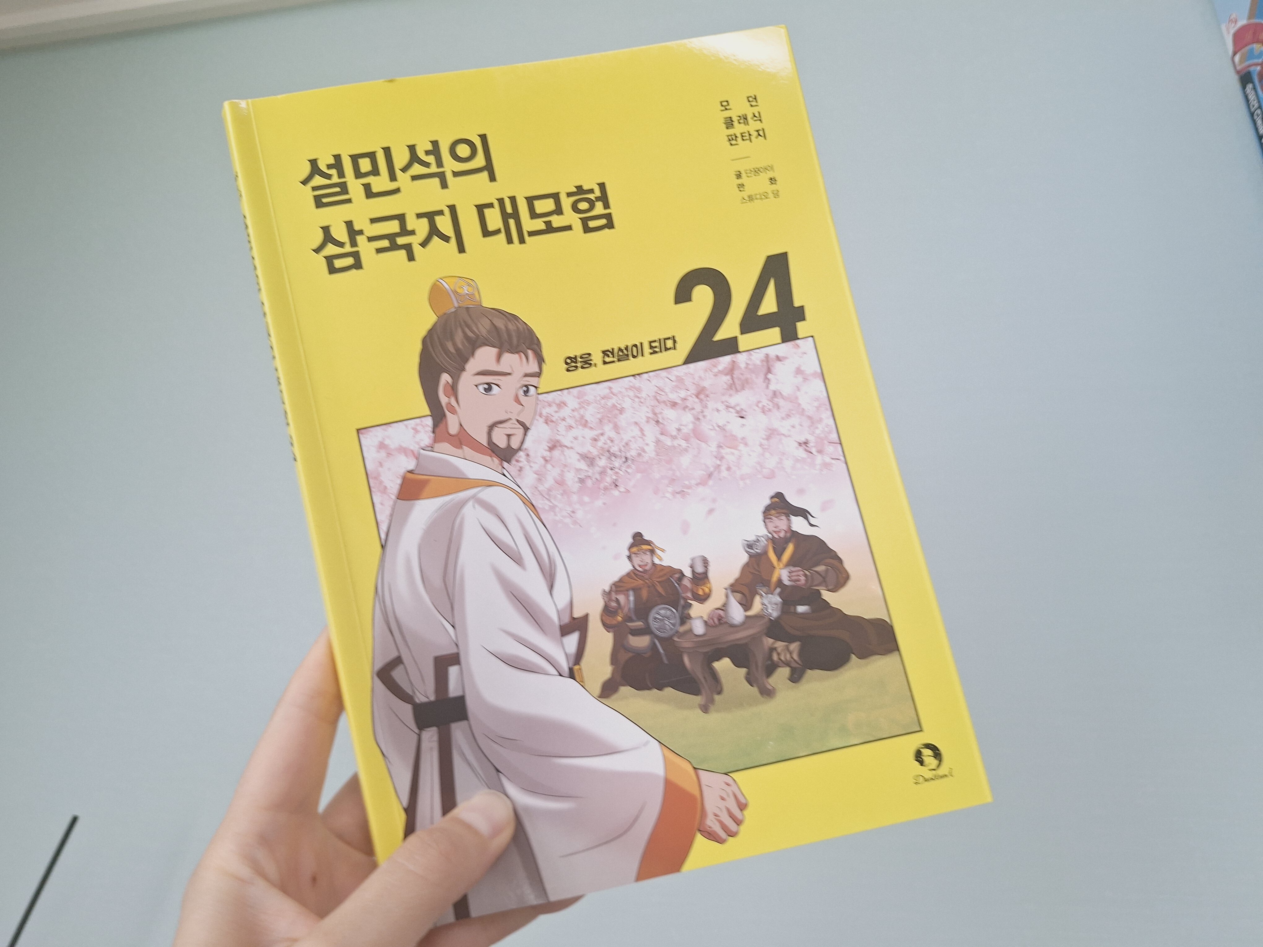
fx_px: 839
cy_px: 474
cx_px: 632
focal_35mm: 23
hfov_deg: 73.9
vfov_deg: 58.9
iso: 50
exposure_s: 1/40
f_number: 1.8
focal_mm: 5.54
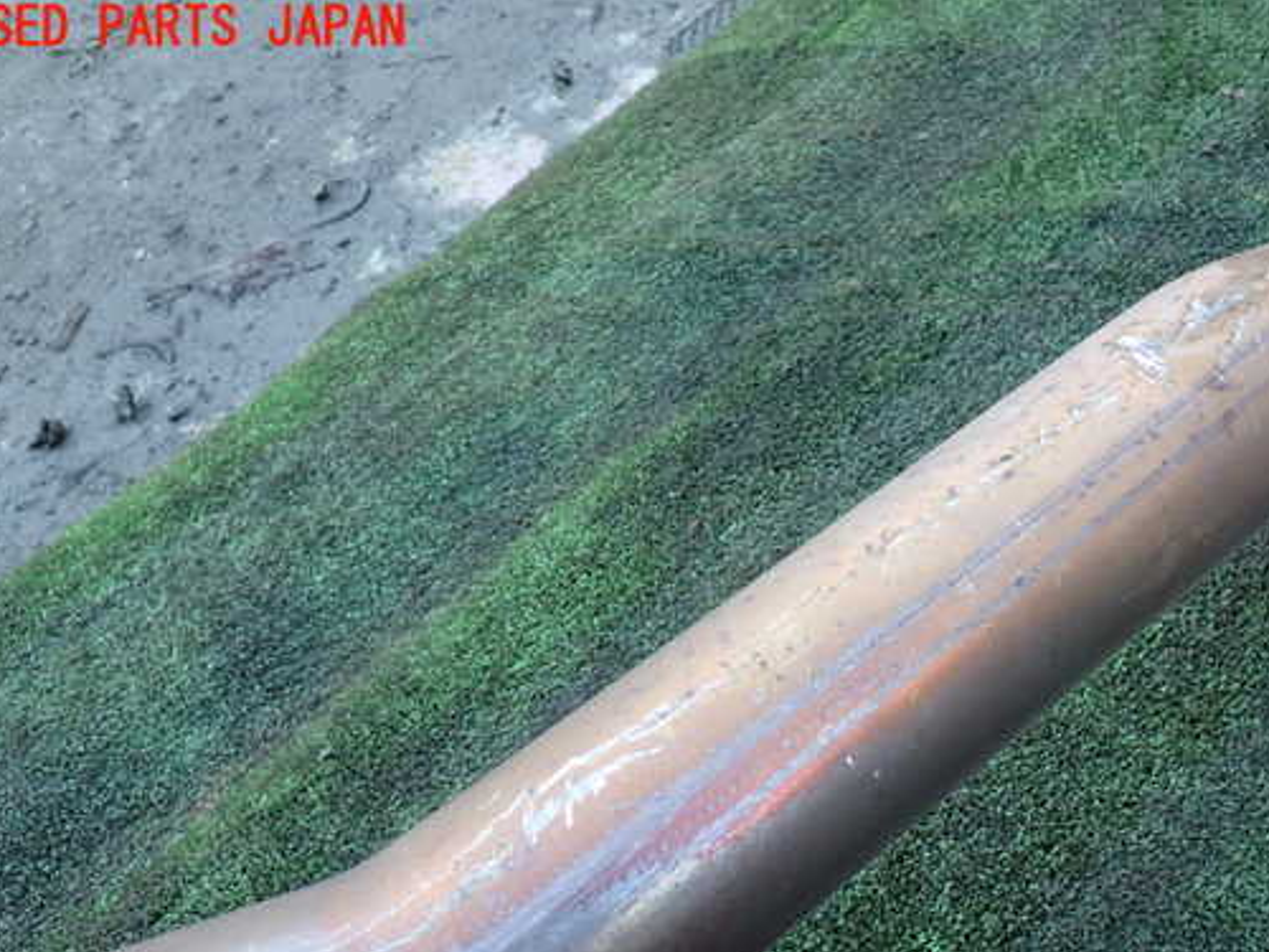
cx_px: 706
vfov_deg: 39.5
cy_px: 569
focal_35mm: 36
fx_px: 1320
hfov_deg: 51.2
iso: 160
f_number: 2.3
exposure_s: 1/60
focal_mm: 5.4
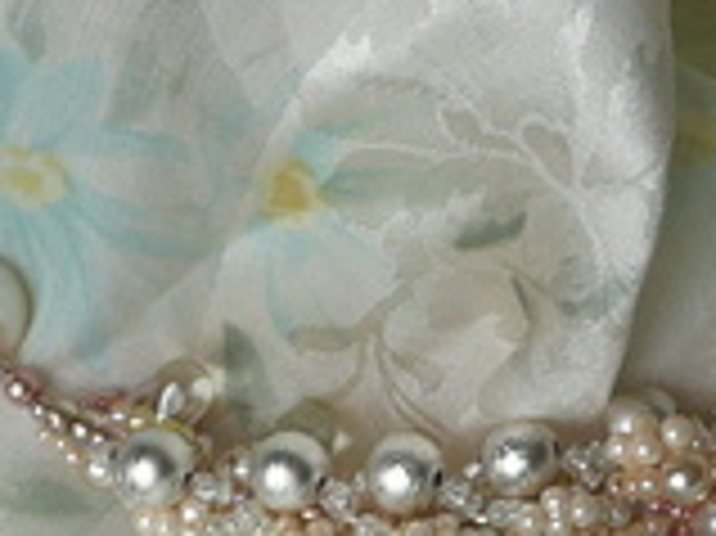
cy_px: -122
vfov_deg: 12.4
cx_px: 603
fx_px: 2398
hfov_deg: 16.8
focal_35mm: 116
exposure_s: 1/80
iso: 100
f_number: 3.3
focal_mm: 4.6
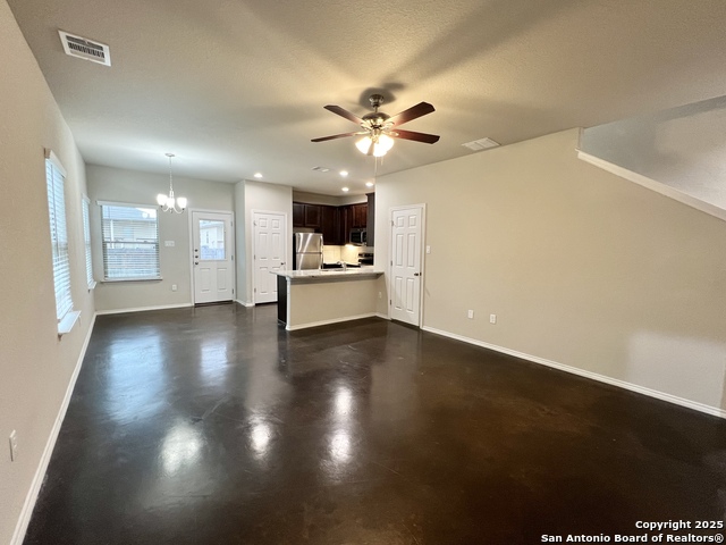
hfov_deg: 106.2
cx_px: 363
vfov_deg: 89.9
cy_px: 272
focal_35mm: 13
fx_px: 273
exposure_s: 1/60
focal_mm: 1.57
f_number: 1.8
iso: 250
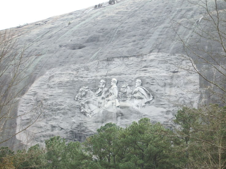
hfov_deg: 18.7
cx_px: 113
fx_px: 686
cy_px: 84
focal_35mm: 105
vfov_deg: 14.1
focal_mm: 17.4
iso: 100
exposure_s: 1/200
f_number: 4.8
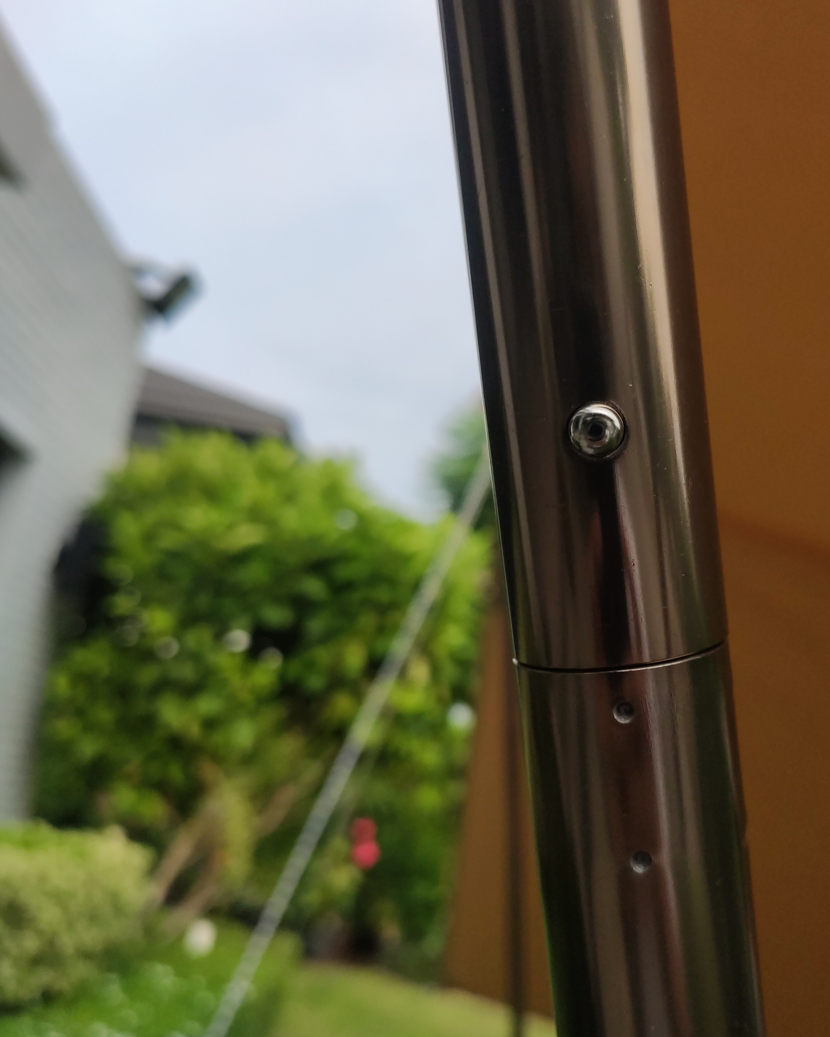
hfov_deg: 39.7
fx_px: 1136
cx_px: 552
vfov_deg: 49.1
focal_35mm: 37
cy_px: 539
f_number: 1.75
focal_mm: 4.77
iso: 112
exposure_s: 1/707
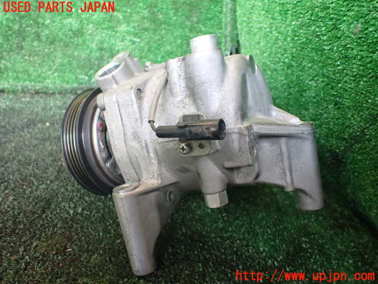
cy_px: 142
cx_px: 189
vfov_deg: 46.8
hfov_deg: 60.0
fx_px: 328
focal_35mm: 30
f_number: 2.3
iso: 800
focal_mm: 5.4
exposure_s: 1/50
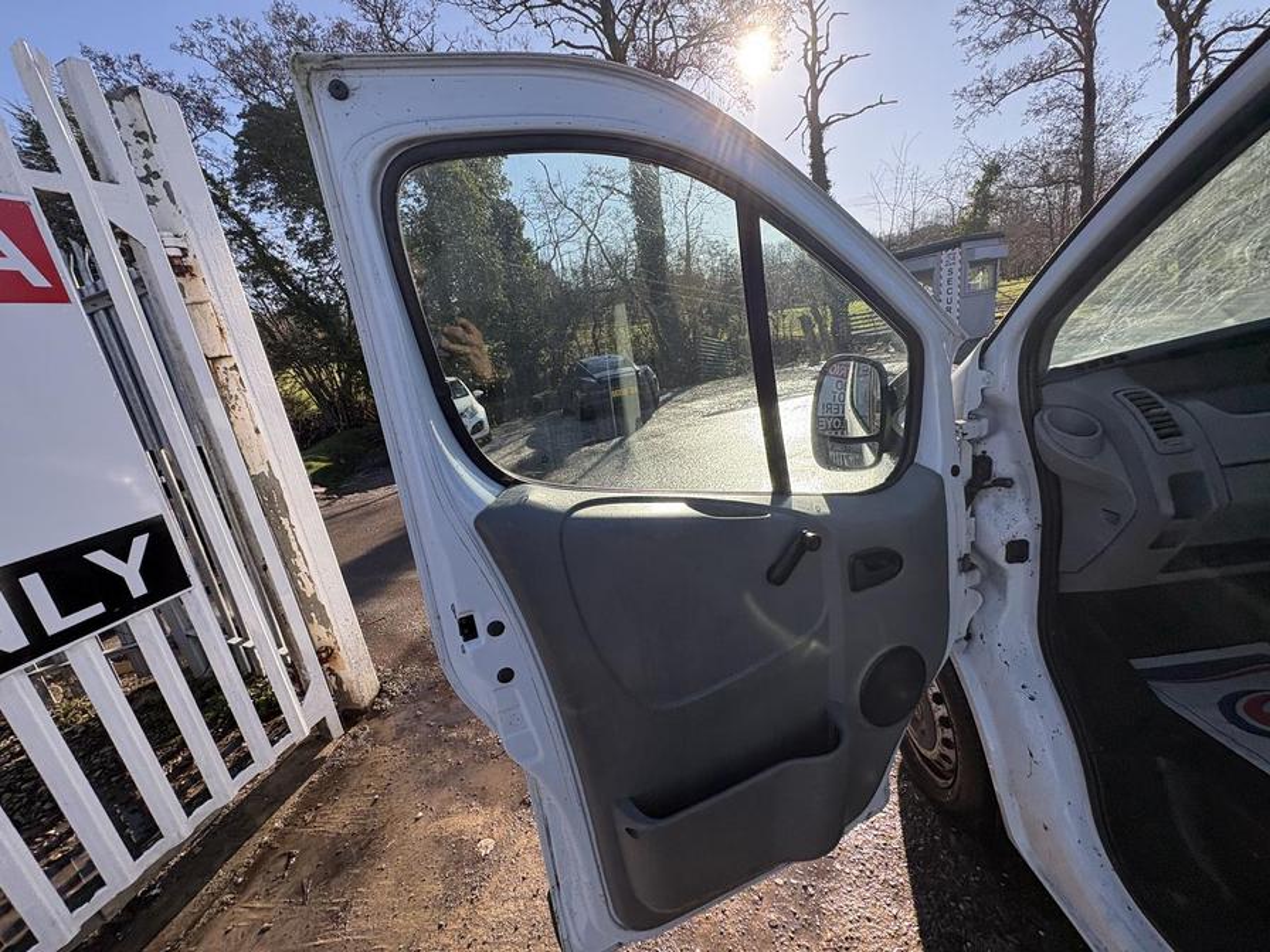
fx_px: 514
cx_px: 635
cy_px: 476
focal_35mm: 14
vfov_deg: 85.7
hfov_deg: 102.1
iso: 50
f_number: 2.2
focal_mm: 2.22
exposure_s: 1/720
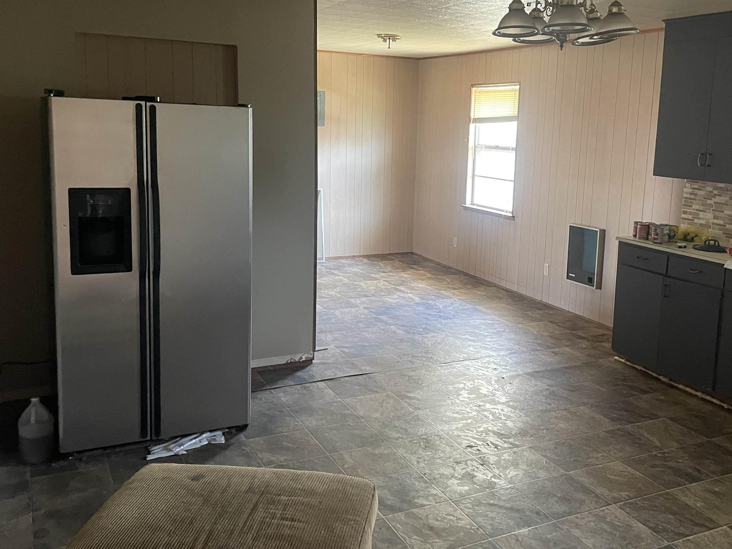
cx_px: 416
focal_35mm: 35
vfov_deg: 40.6
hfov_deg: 52.5
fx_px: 740
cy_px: 240
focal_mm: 4.2
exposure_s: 1/45
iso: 500
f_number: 1.6
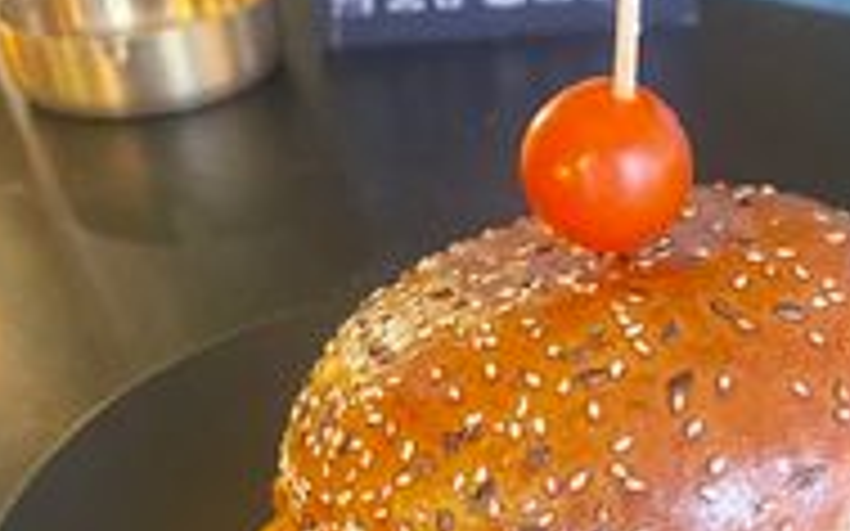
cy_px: 562
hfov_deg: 32.6
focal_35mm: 62
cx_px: 598
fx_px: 1436
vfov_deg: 20.1
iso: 640
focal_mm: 5.1
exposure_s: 1/25
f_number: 1.6
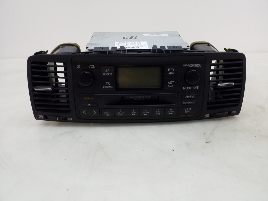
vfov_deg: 51.4
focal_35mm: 27
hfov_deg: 65.3
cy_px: 100
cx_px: 134
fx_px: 209
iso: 160
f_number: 1.9
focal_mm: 3.6
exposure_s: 1/50
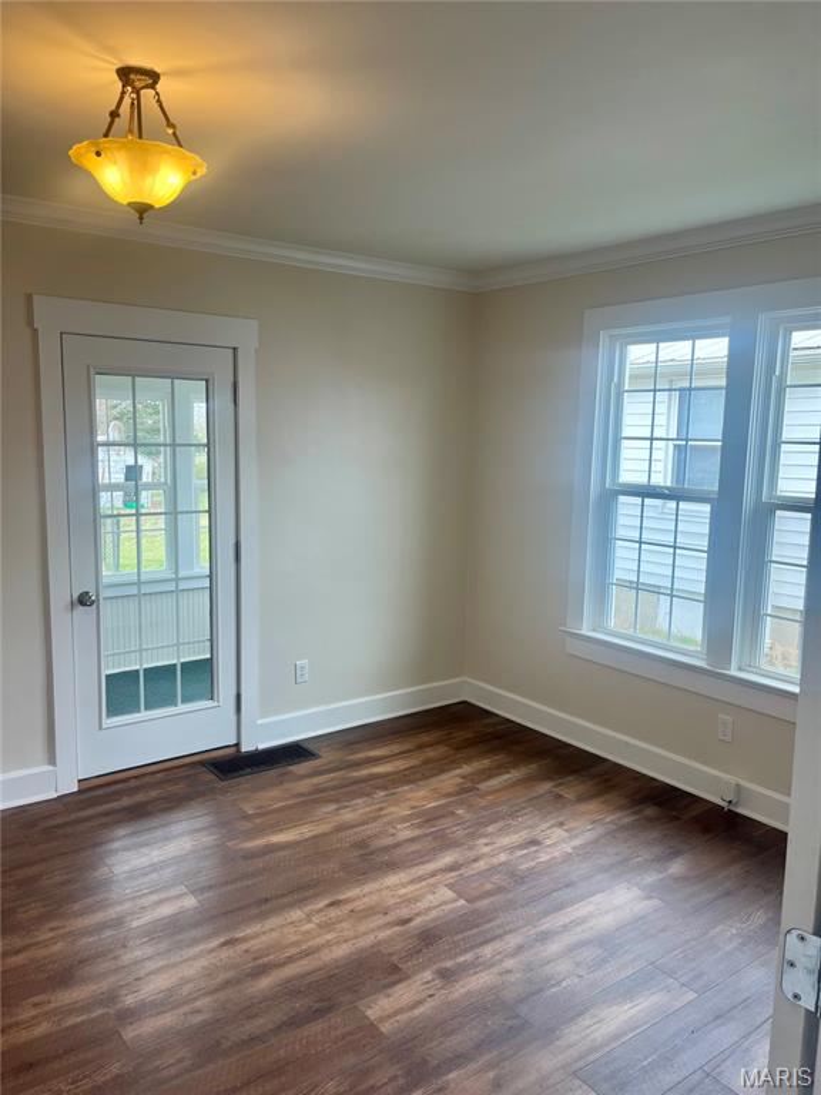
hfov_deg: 53.1
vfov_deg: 67.3
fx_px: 822
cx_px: 410
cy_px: 548
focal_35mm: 26
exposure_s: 1/155
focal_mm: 5.1
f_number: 1.6
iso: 64
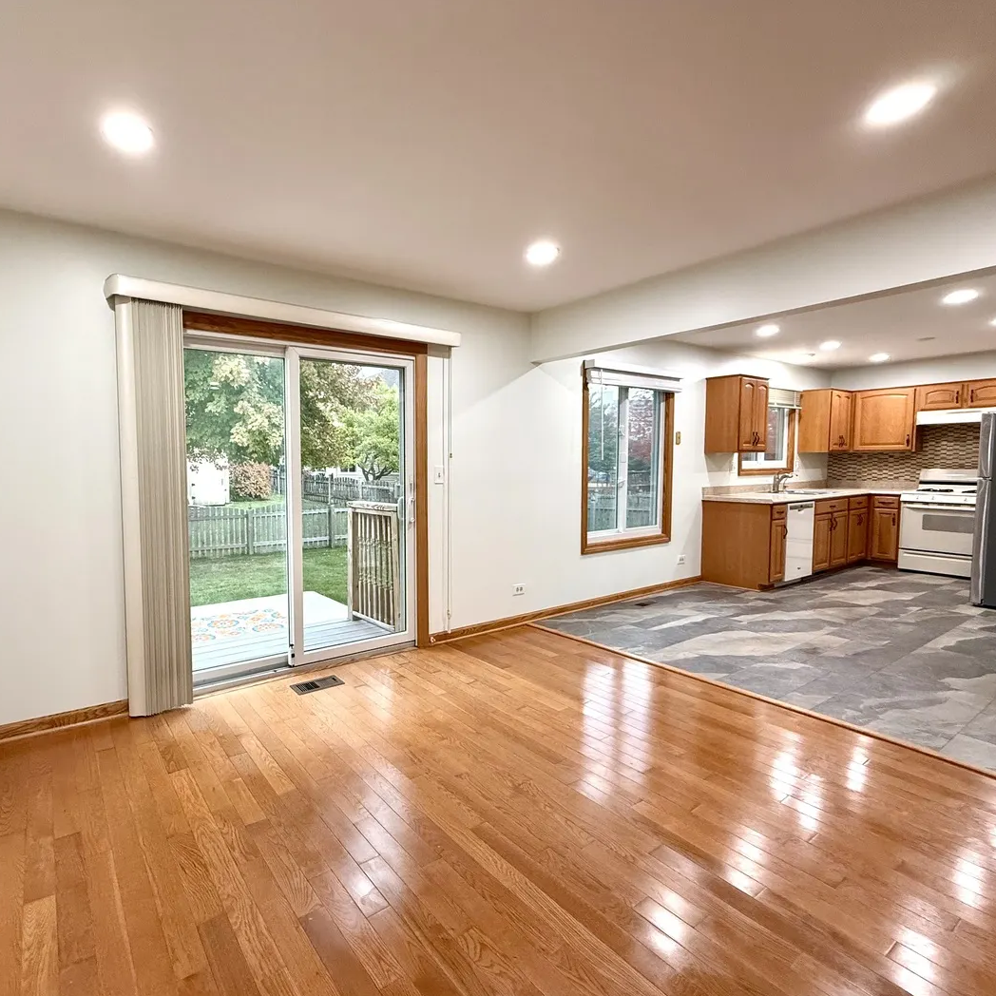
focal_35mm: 17
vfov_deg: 84.0
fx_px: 553
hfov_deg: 82.6
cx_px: 382
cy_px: 495
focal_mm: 2.22
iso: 200
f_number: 2.2
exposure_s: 1/120
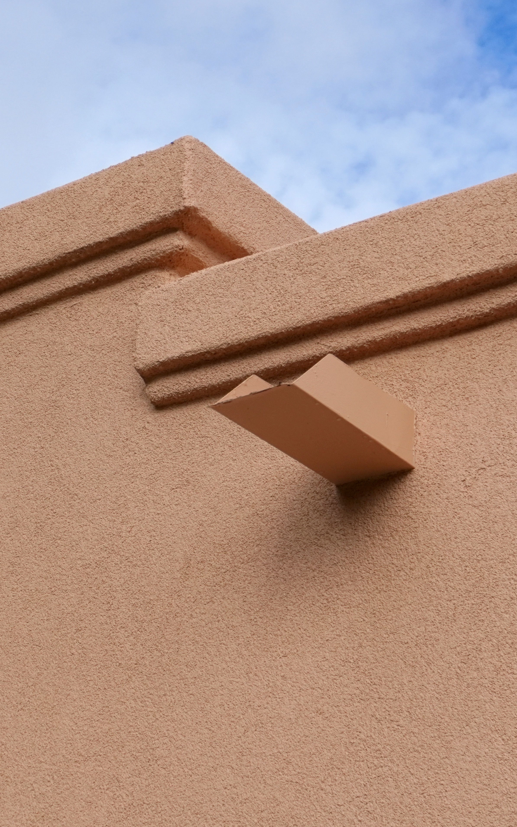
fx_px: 2655
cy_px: 415
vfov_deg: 17.7
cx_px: 81
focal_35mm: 118
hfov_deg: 11.1
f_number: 8
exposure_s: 1/4000
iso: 640
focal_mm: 49
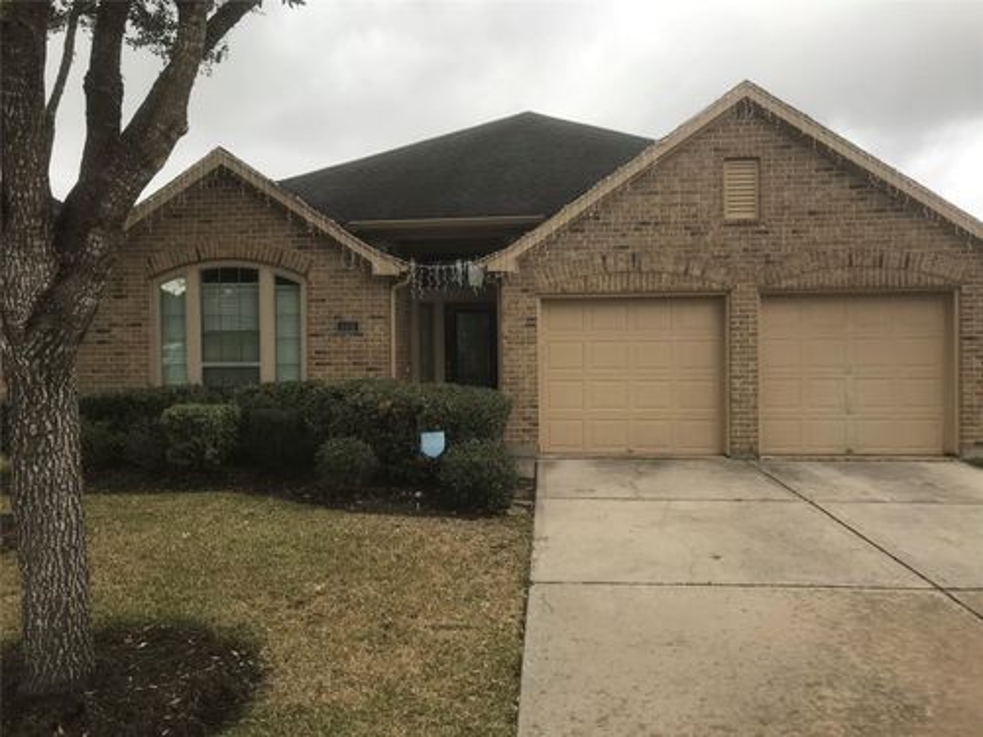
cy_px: 368
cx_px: 492
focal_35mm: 28
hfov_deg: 63.4
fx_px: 795
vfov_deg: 49.7
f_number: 1.8
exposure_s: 1/391
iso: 20
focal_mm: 3.99
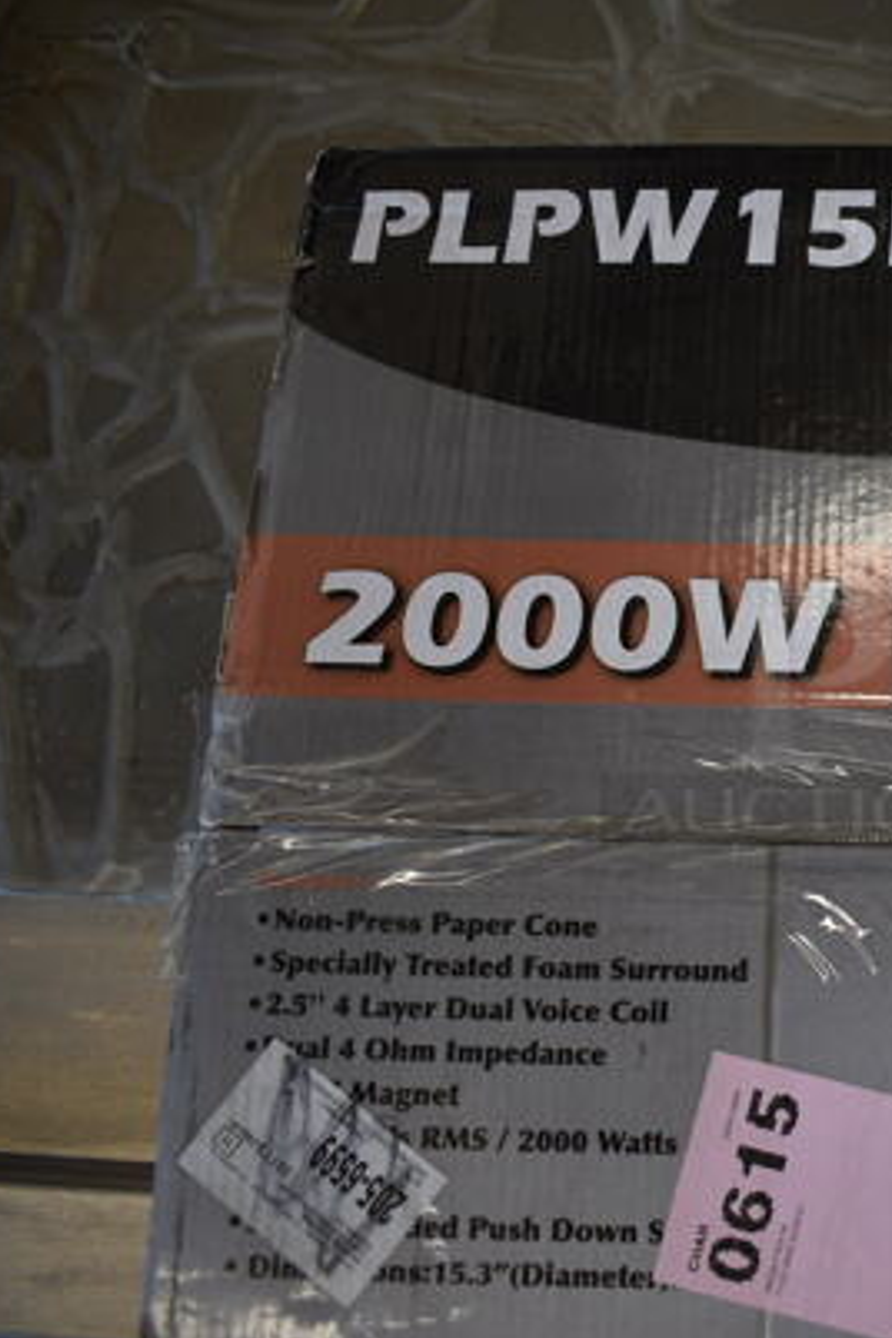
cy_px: 669
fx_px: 1524
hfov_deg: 29.5
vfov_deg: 47.4
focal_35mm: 41
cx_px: 972
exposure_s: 1/250
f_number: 3.5
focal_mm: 18
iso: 720
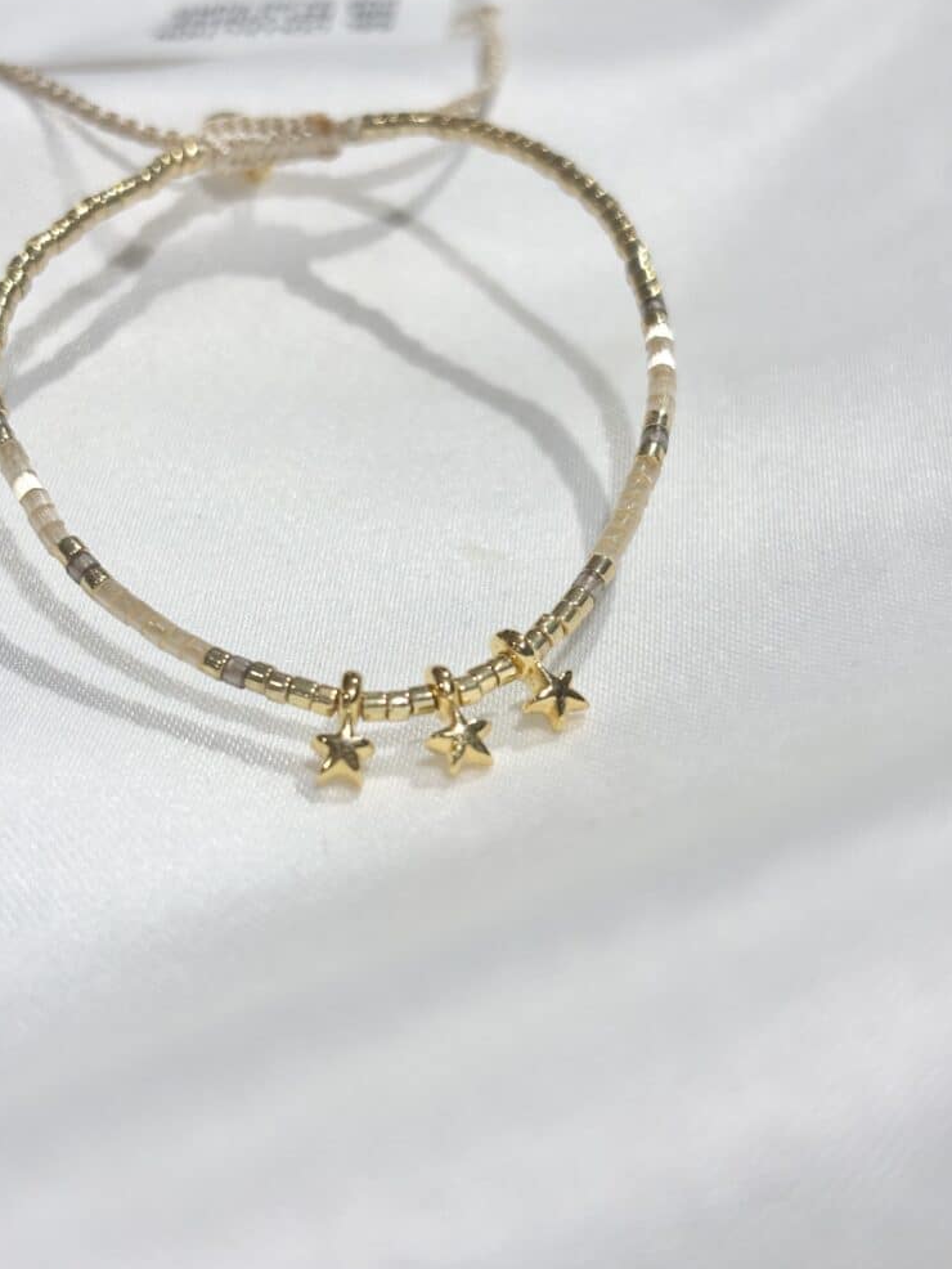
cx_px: 471
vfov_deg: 35.5
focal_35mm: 54
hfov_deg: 27.0
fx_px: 1979
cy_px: 642
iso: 32
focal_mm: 5.96
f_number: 1.6
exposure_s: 1/301
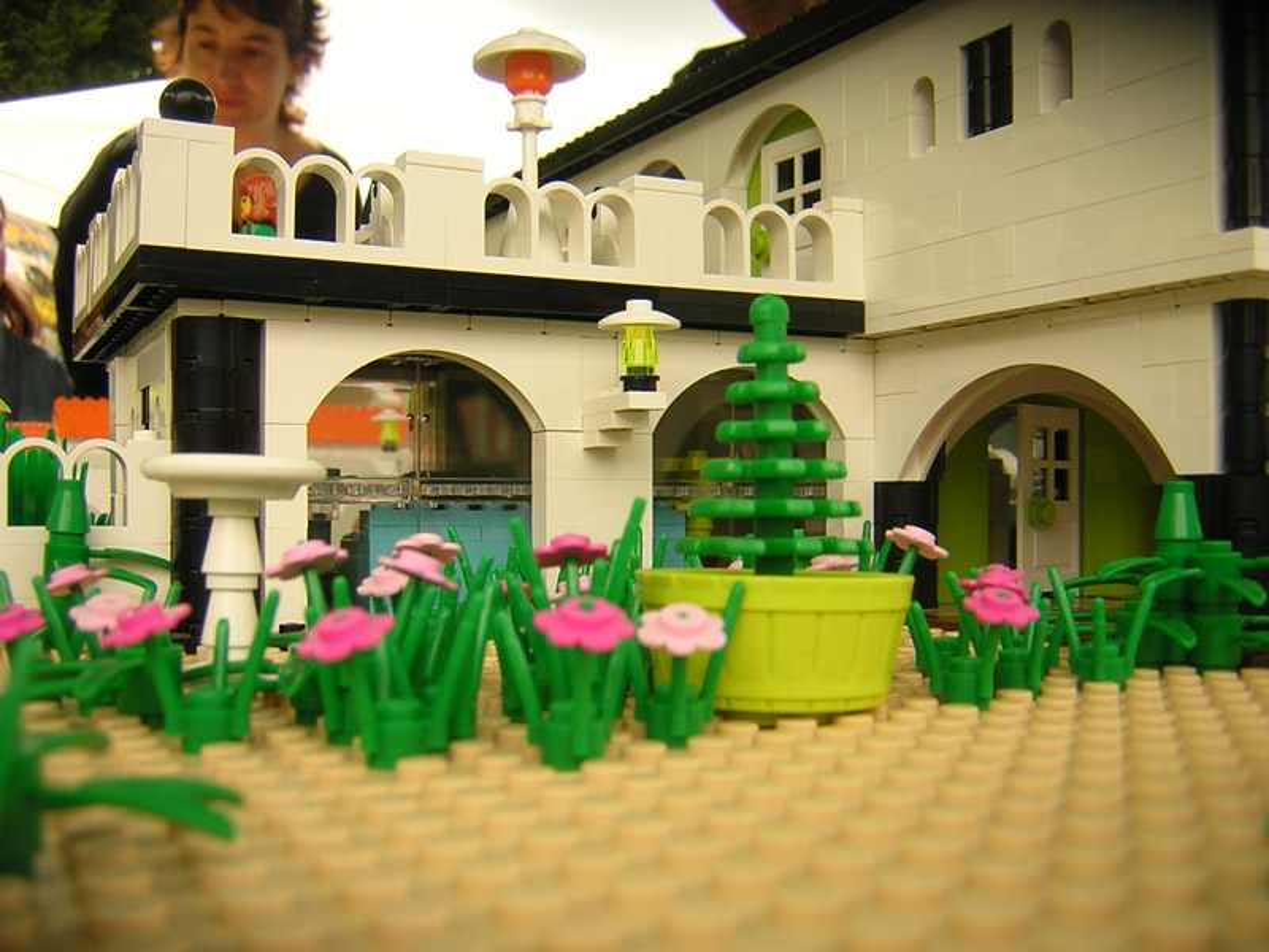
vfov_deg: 39.7
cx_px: 634
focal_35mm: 36
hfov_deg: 51.4
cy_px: 476
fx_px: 1320
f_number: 2.6
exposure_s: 1/351
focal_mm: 4.7
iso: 100
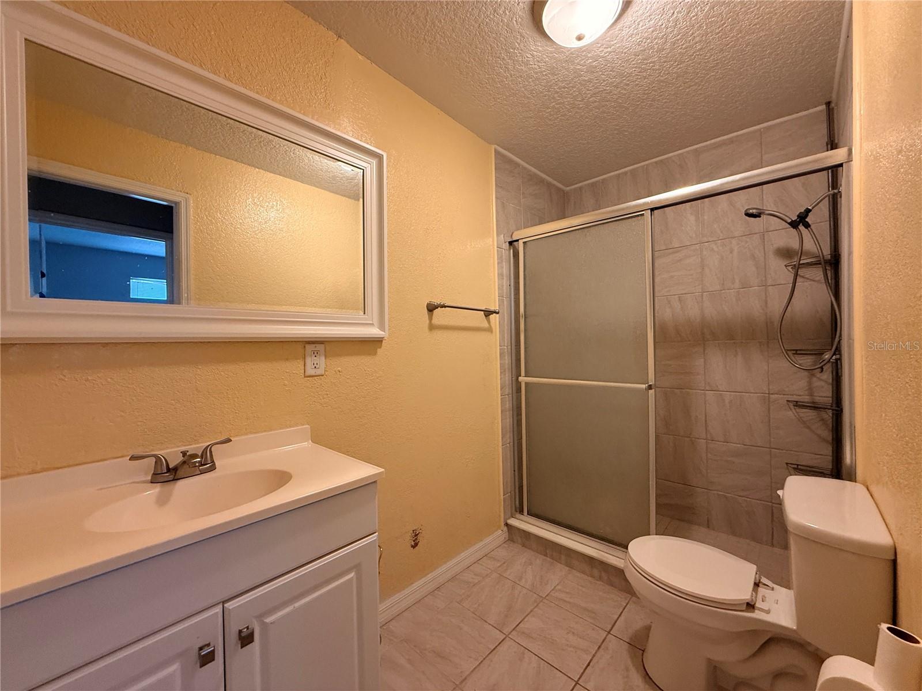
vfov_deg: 85.7
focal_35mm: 14
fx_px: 373
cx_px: 461
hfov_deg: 102.1
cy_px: 346
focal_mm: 2.22
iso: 320
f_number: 2.2
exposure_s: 1/60
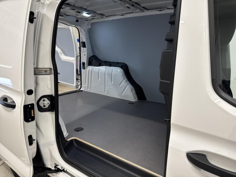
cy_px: 88
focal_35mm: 24
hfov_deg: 71.6
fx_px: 164
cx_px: 118
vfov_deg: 56.8
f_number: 1.78
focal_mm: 6.76
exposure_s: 1/100
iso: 100
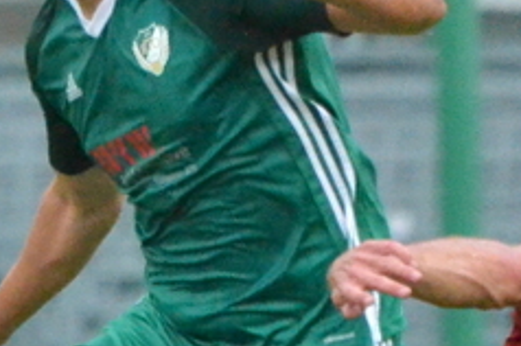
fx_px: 32778
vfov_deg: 0.6
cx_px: -177
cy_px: 489
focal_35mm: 2268
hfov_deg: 0.9
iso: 6400
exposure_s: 1/4000
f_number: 6.3
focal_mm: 300
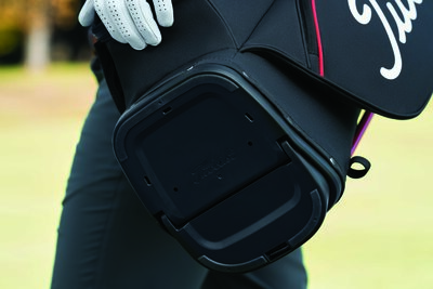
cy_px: 144
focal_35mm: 135
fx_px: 1624
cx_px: 216
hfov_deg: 15.2
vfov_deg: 10.2
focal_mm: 135
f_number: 5.6
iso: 160
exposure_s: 1/200
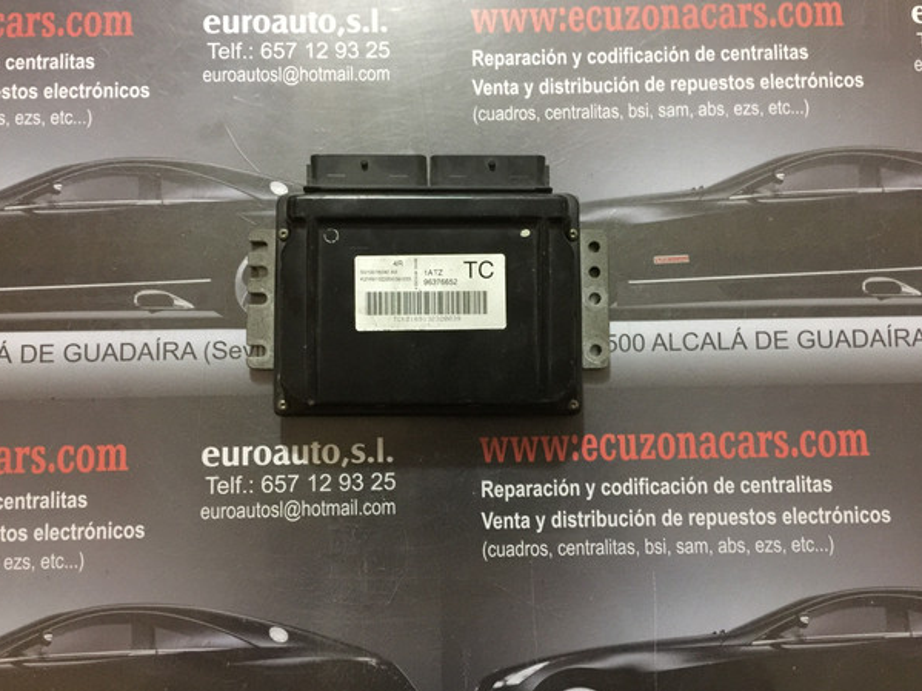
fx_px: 826
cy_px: 345
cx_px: 459
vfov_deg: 45.4
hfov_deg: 58.4
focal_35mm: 31
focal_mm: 4.15
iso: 200
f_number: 2.2
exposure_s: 1/8
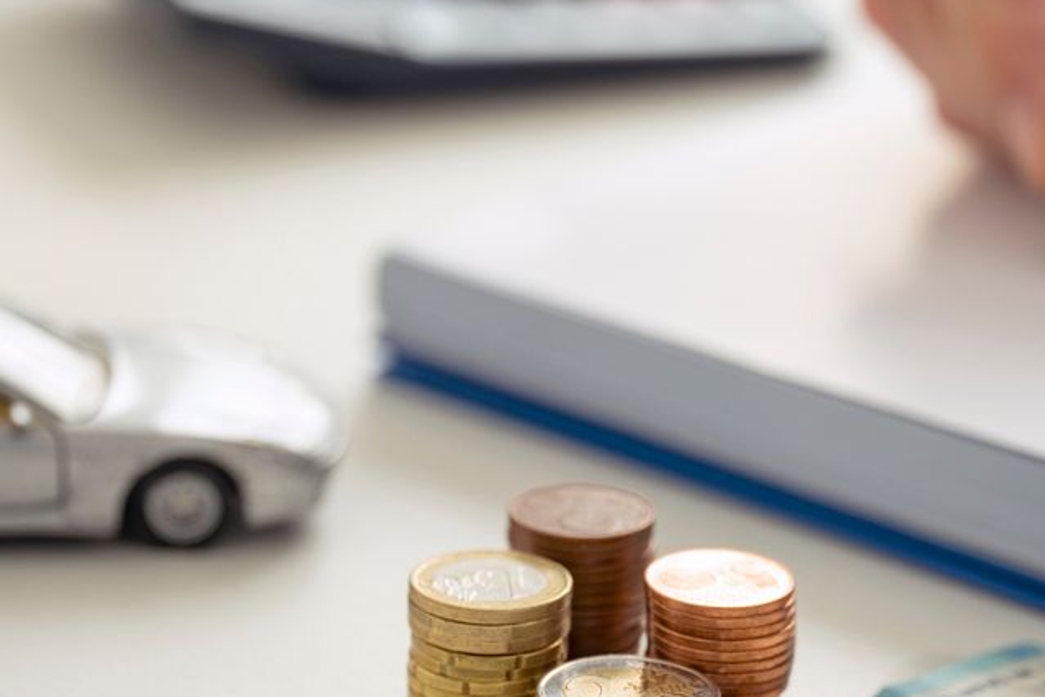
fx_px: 5979
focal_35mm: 206
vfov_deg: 6.7
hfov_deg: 10.0
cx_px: 515
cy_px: 352
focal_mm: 105
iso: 100
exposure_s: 1/5
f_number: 3.2
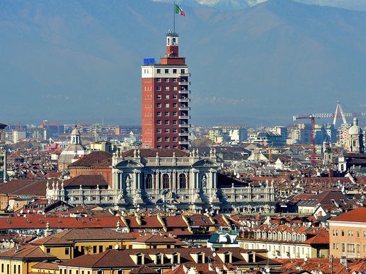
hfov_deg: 5.3
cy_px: 137
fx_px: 3923
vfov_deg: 4.0
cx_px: 175
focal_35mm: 371
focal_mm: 340
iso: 200
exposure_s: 1/250
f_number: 9
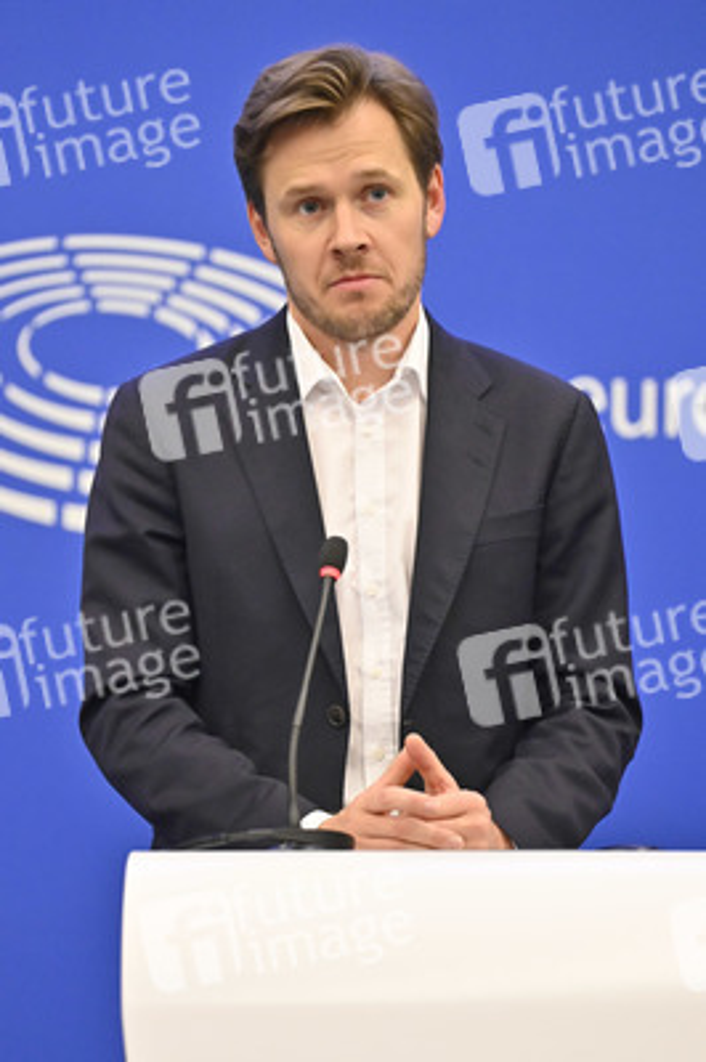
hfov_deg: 10.1
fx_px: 3978
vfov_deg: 15.2
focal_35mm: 135
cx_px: 353
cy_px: 531
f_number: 2.8
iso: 5000
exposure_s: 1/800
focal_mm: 135
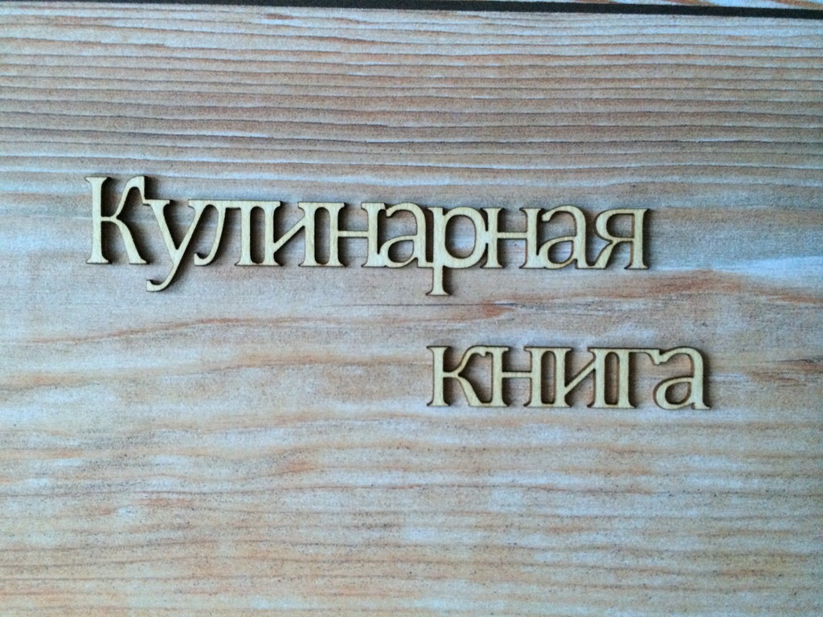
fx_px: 713
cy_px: 308
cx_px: 412
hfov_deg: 60.0
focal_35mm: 30
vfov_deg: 46.8
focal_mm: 4.12
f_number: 2.2
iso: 320
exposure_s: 1/30
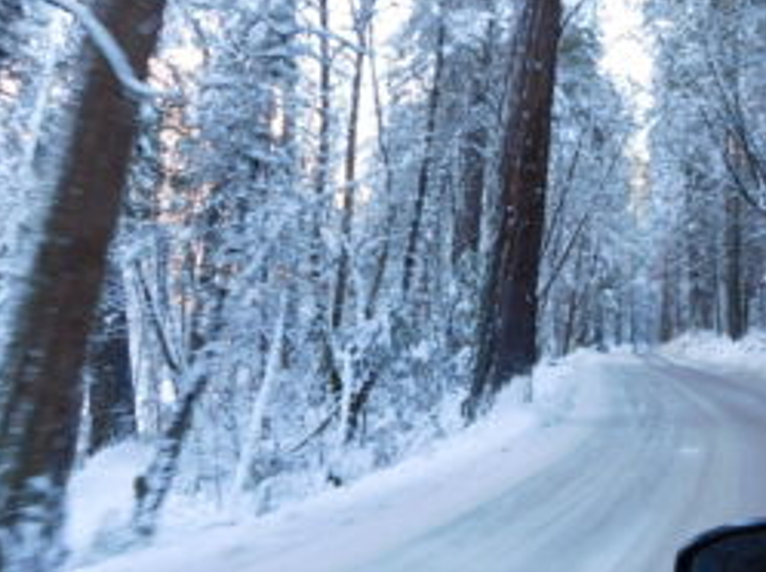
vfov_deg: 38.4
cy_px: 224
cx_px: 551
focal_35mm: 37
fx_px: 818
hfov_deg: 48.7
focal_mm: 4
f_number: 3
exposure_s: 1/40
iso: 125
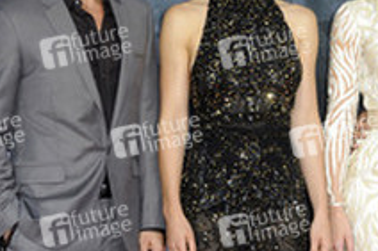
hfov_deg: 8.4
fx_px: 2581
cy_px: 93
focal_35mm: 246
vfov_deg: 5.6
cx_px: 287
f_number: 6.3
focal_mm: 116
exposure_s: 1/160
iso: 800
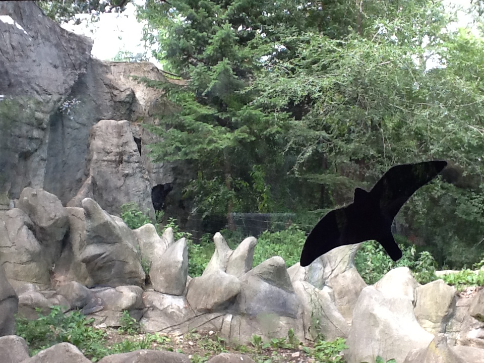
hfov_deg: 56.8
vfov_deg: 44.2
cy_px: 182
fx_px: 447
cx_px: 242
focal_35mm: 32
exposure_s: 1/120
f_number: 2.4
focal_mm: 2.03
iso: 80
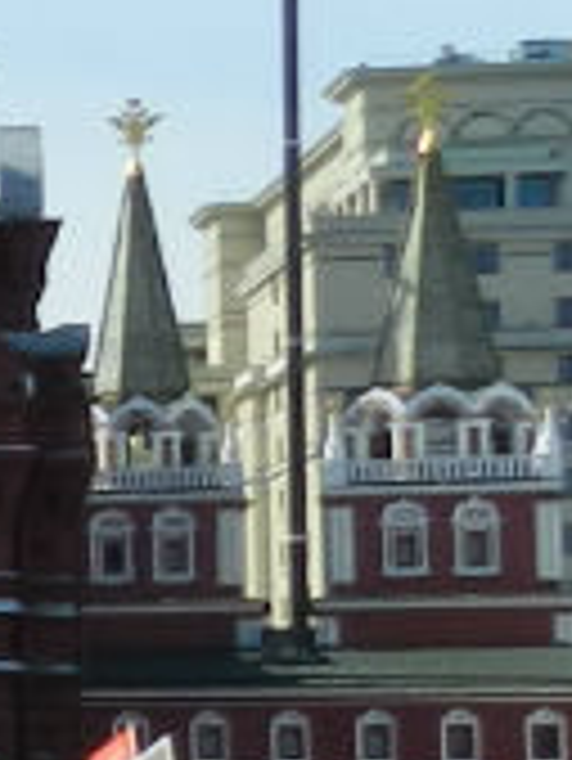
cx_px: -1540
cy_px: 531
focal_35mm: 174
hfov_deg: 7.0
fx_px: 3829
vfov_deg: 11.3
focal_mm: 4
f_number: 4
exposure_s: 1/800
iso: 160
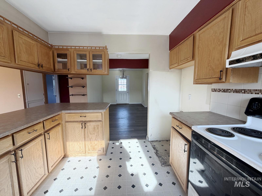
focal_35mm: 14
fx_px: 106
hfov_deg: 102.1
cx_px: 131
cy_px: 98
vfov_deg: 85.7
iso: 64
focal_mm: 2.22
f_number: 2.2
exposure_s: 1/121
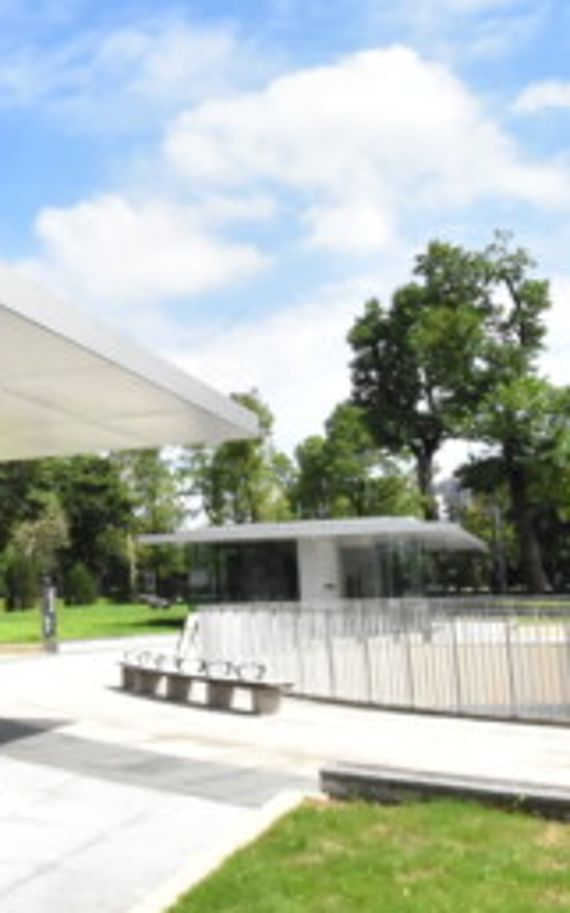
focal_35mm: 38
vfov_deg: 51.6
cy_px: 469
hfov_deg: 30.2
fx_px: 946
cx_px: -50
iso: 6400
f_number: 20
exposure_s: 1/1600
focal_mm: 10
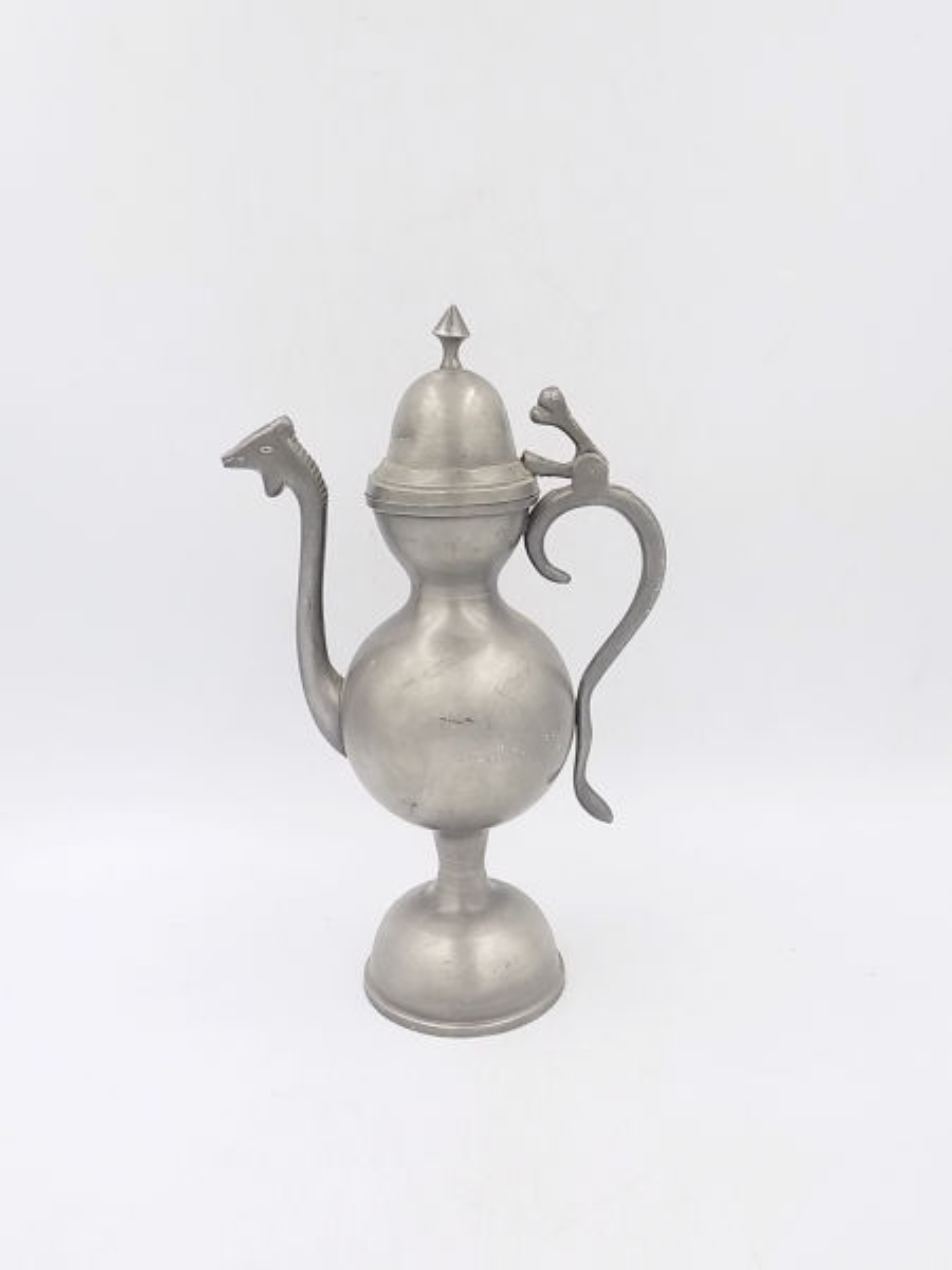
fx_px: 1100
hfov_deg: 46.8
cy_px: 635
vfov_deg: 60.0
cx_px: 476
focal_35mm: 30
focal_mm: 5.3
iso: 200
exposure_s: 1/400
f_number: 3.3
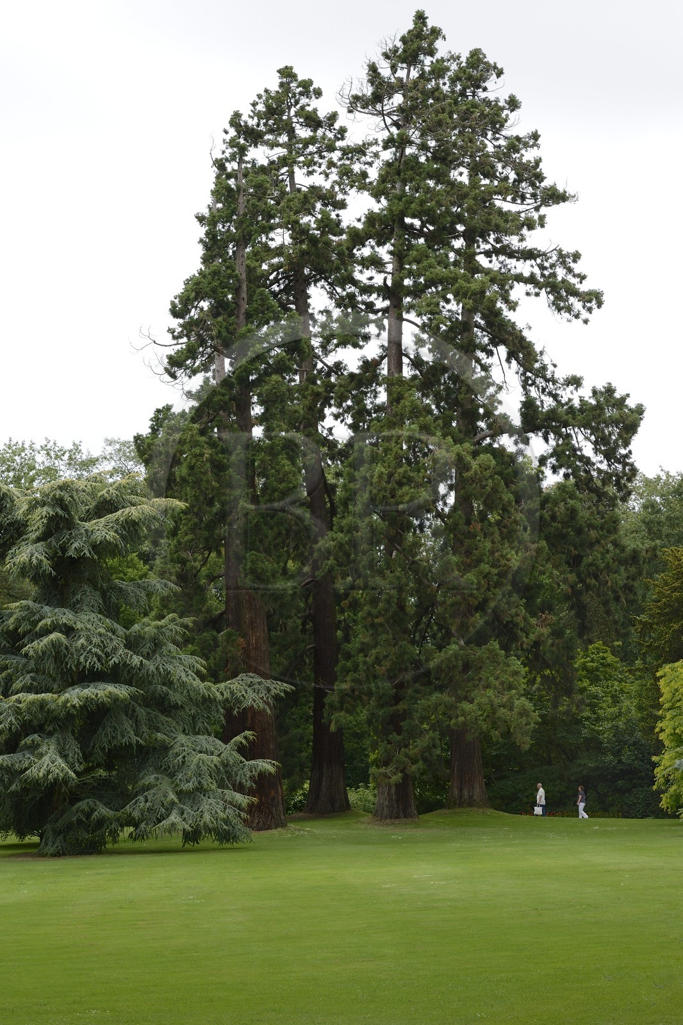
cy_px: 512
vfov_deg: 20.4
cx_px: 342
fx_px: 2847
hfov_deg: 13.7
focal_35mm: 100
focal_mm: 100
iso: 200
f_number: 11
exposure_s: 1/160
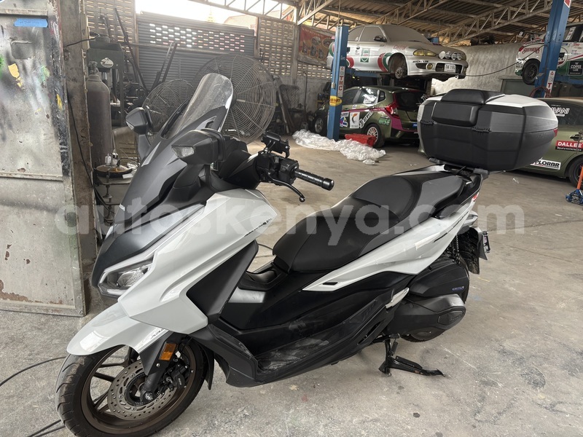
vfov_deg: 53.1
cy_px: 218
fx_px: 438
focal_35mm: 26
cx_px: 292
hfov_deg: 67.3
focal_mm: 5.96
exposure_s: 1/121
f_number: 1.6
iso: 80
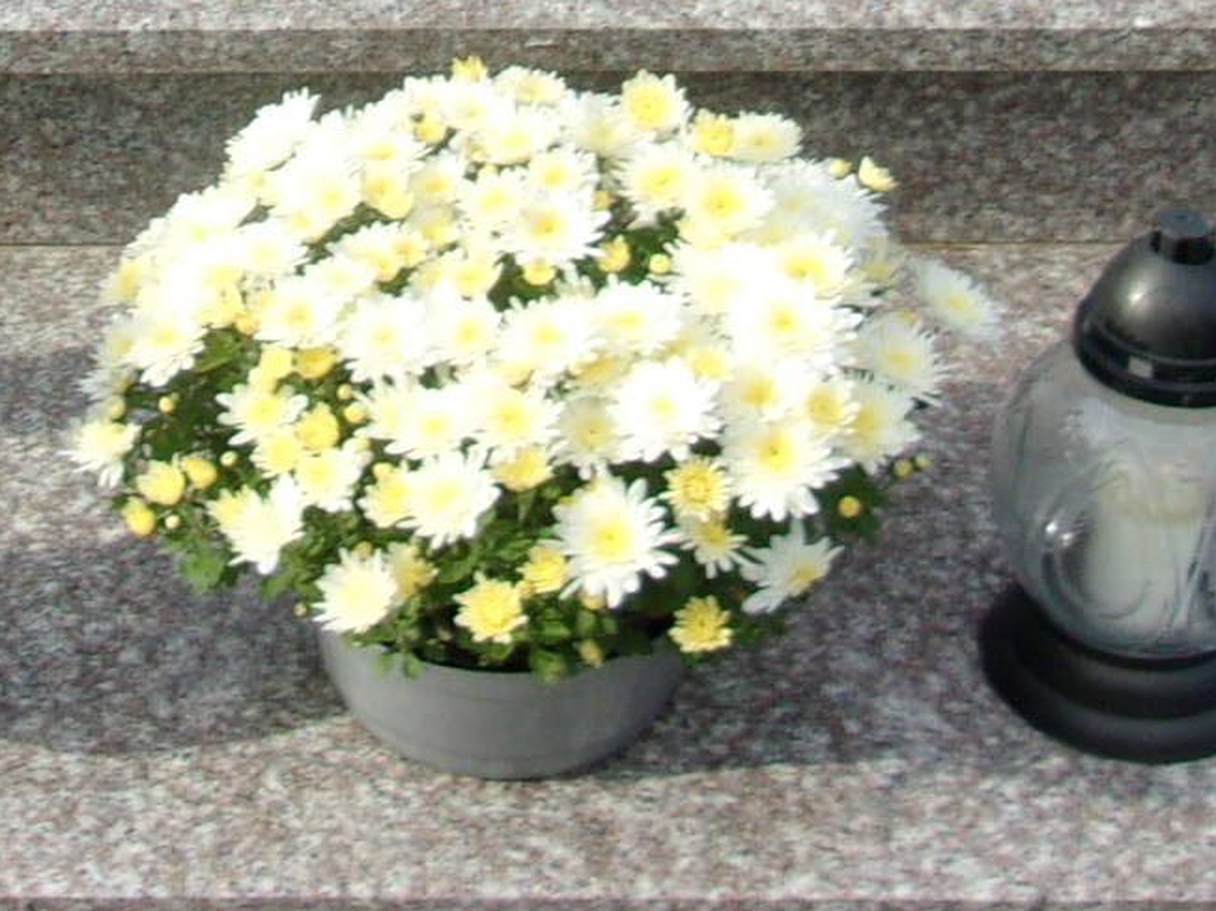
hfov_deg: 22.9
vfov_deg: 16.3
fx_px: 2985
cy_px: -317
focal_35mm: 85
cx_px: 351
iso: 80
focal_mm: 4.9
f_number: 10.4
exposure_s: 1/45
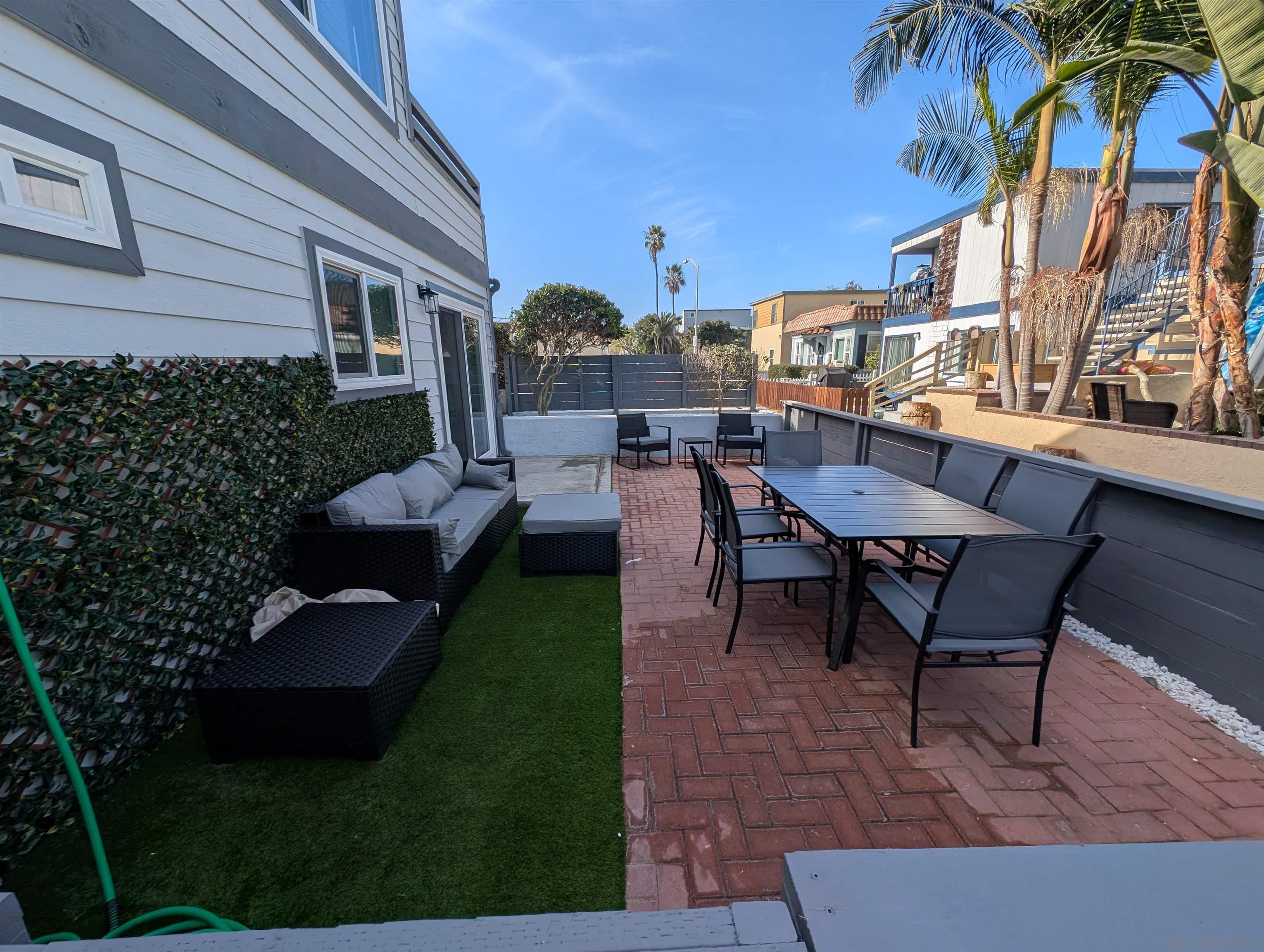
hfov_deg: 110.5
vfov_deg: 94.6
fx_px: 439
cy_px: 476
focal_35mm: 12
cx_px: 632
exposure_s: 1/1953
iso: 37
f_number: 1.95
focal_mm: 2.23
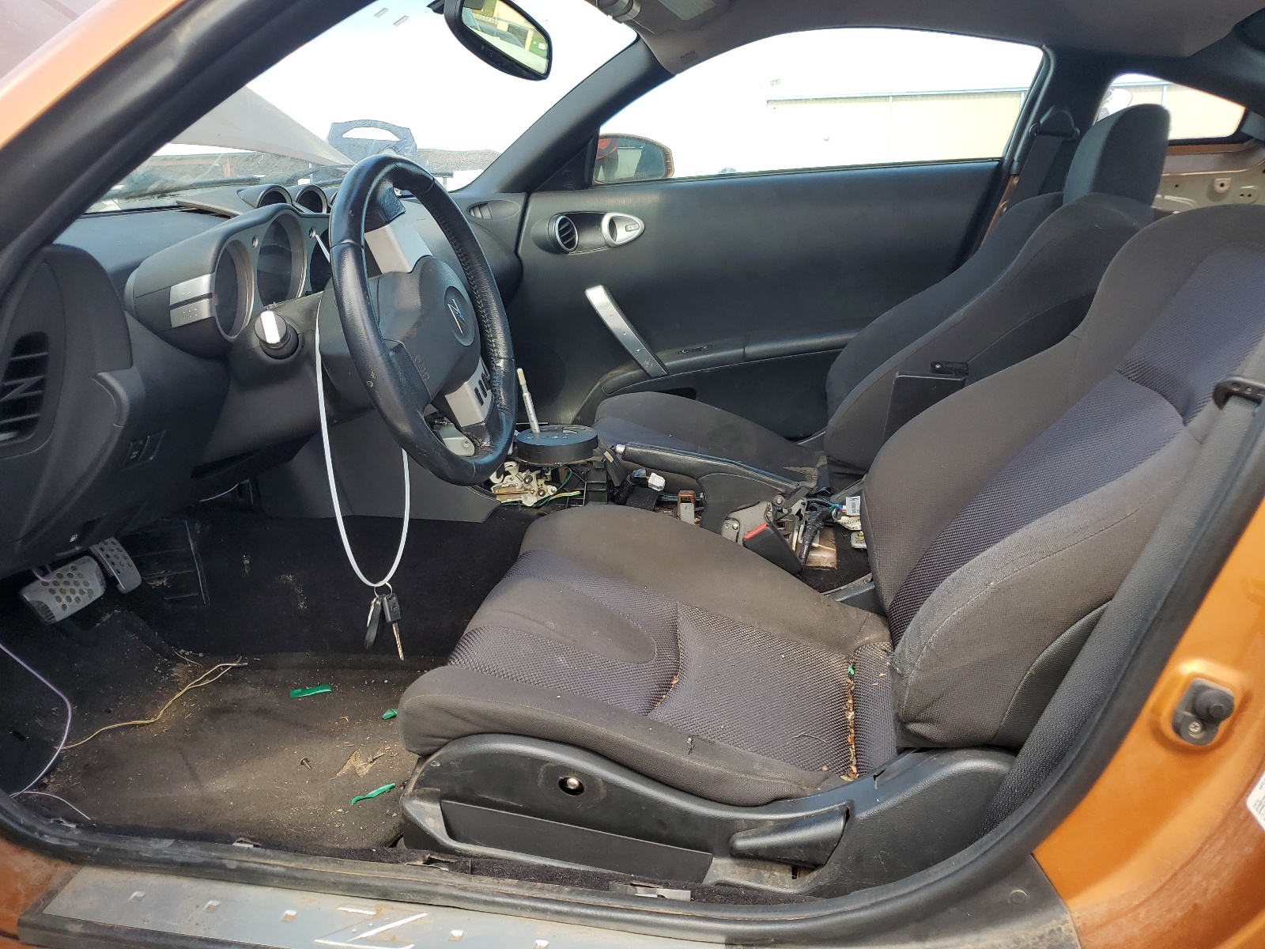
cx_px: 632
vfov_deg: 53.1
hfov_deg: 67.3
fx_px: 950
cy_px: 474
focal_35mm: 26
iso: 50
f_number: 1.5
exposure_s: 1/370
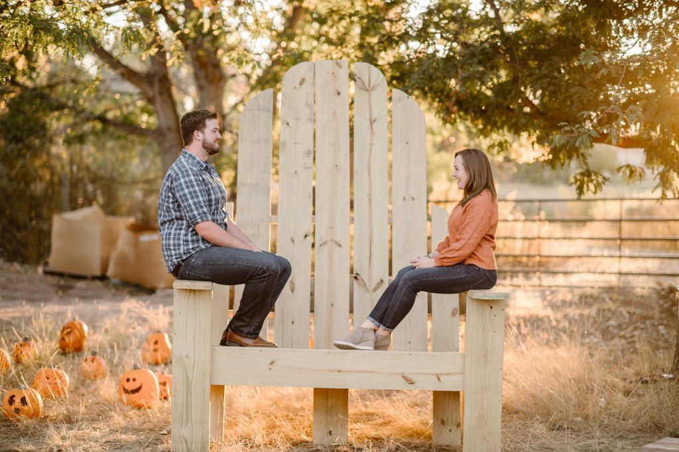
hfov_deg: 23.9
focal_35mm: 85
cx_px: 340
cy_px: 226
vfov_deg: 16.1
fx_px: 1603
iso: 250
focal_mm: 85
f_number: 2
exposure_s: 1/500
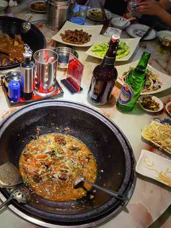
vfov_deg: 50.1
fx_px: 244
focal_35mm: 37
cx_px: 33
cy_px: 116
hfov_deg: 37.2
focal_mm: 6.71
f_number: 1.9
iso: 50
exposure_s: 1/200
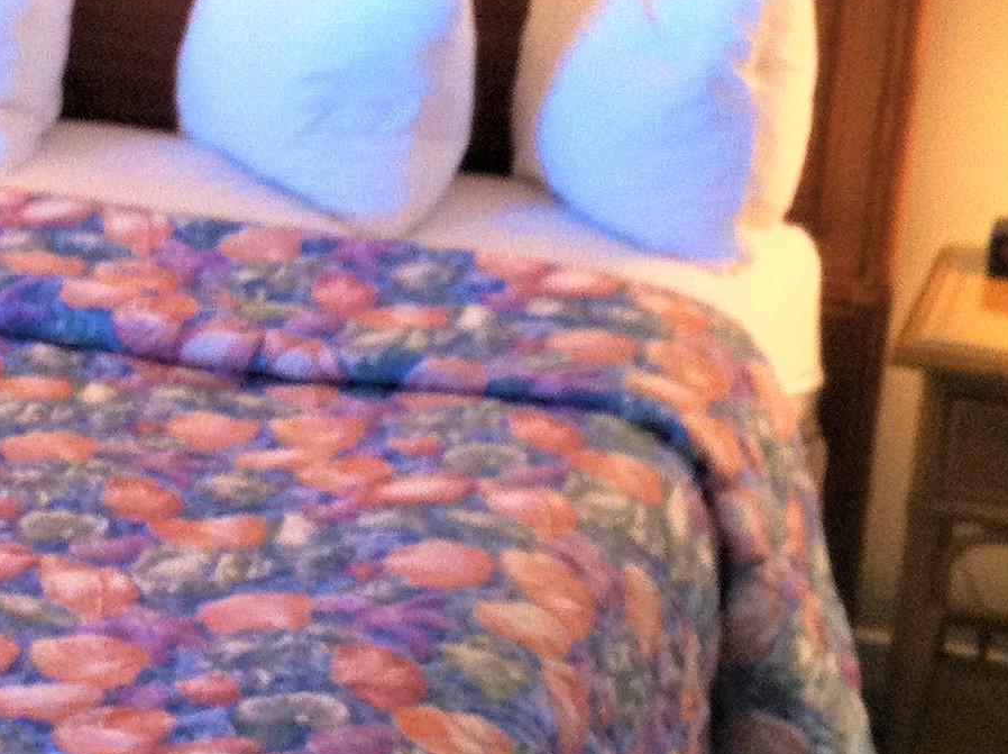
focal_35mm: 101
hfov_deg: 19.1
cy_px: 374
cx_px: 86
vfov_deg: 14.6
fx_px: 2937
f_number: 2.8
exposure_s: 1/15
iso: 200
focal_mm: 3.85
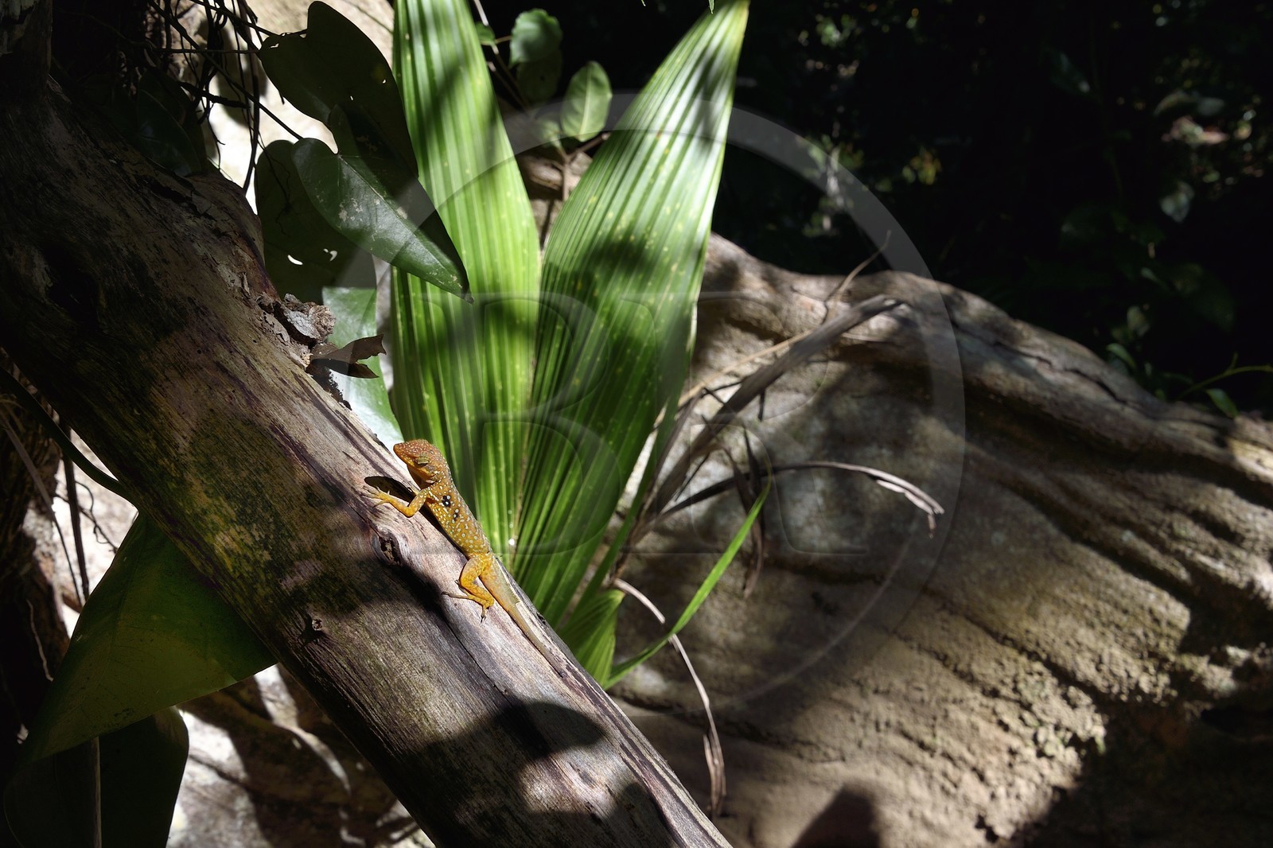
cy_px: 424
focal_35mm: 36
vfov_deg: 36.9
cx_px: 636
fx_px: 1273
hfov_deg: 53.1
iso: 400
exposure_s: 1/250
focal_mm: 36
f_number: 10
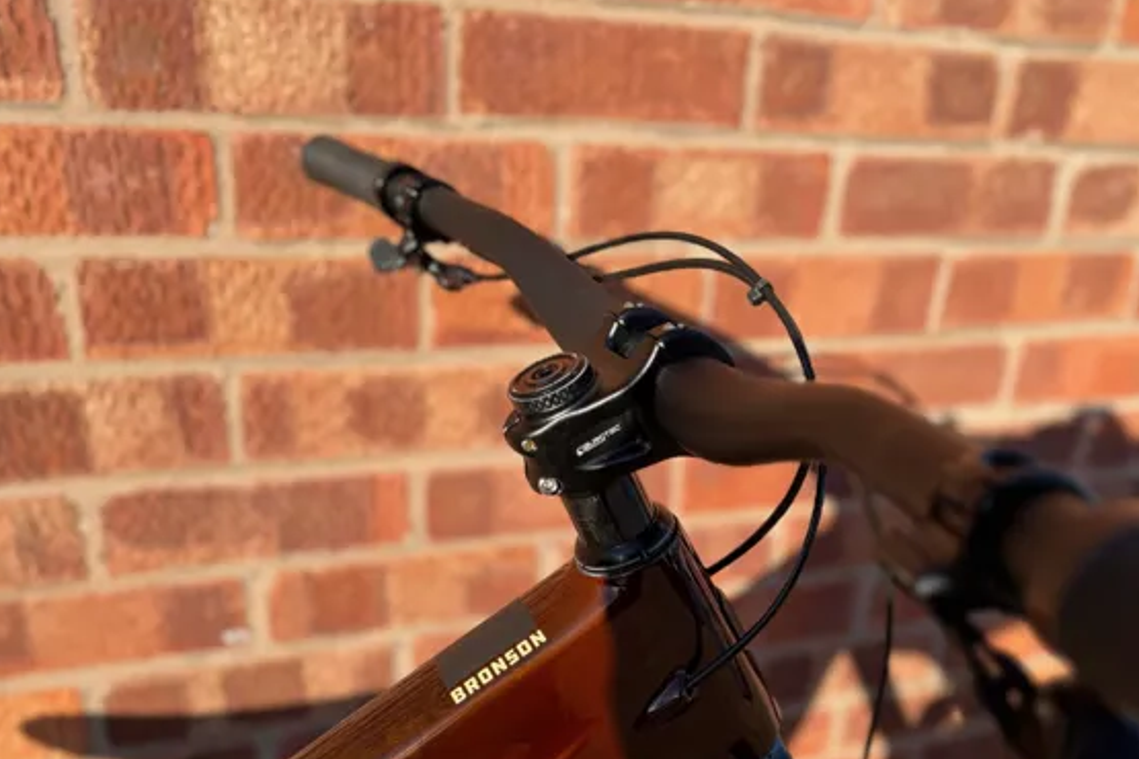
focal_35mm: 36
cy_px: 597
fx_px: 1139
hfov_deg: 52.7
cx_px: 694
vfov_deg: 35.8
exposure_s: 1/2000
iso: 80
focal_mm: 6.76
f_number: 1.78
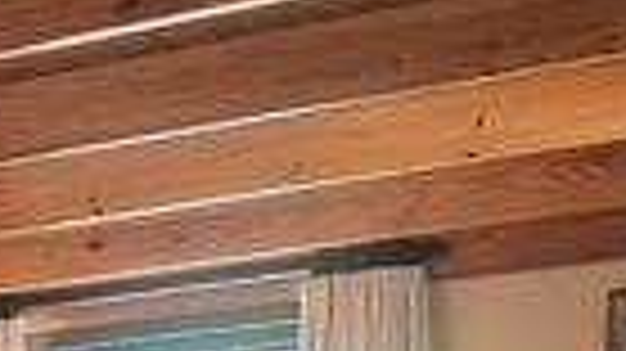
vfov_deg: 7.6
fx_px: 2389
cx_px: -865
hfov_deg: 12.1
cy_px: 972
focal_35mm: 144
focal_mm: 6.4
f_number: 1.8
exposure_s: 1/120
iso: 320
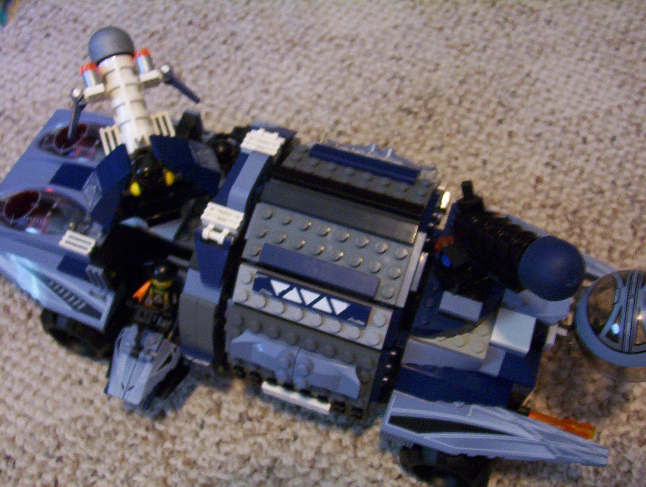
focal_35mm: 43
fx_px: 804
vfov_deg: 33.7
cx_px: 323
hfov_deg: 43.8
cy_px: 244
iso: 200
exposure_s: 1/8
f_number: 2.73
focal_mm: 5.77
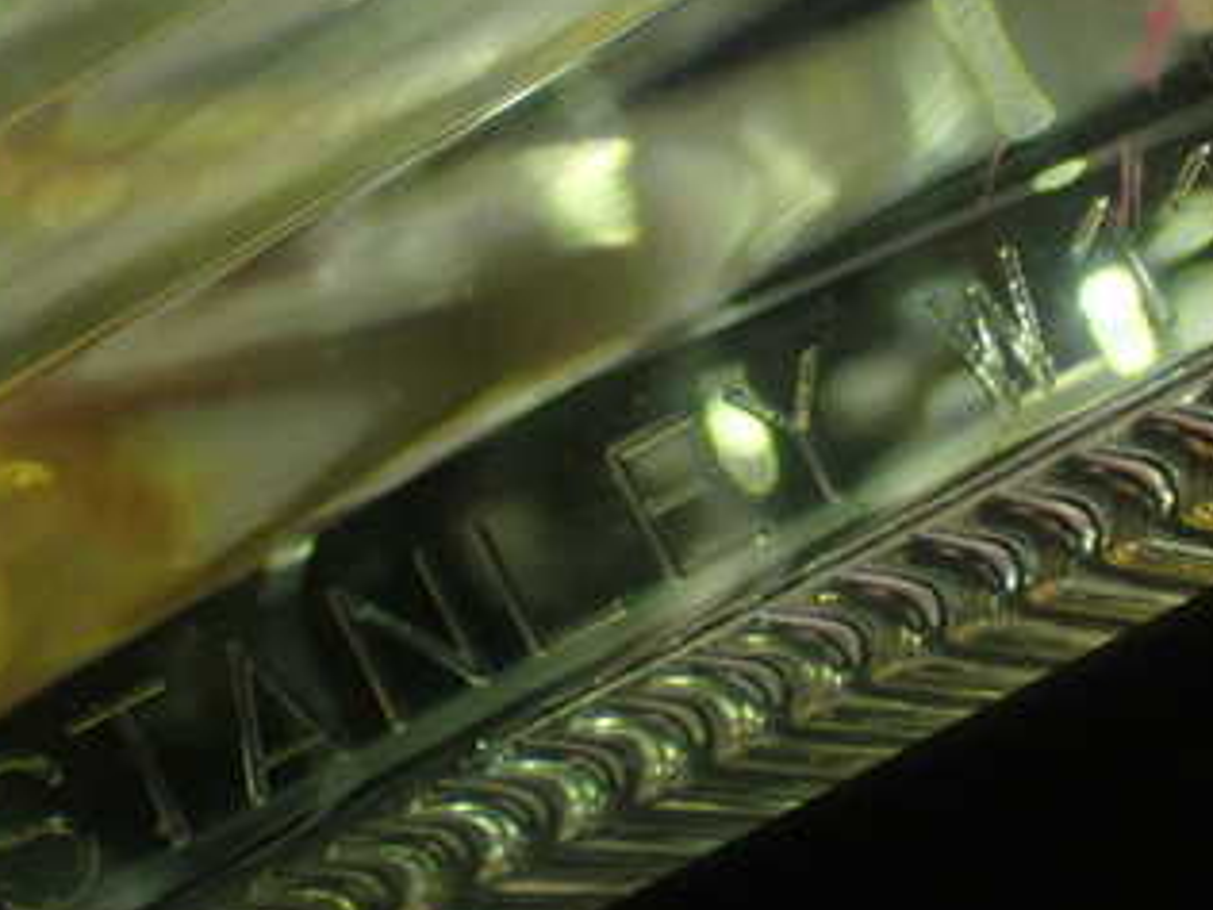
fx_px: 3329
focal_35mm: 95
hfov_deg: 20.6
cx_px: 795
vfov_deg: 15.5
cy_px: 353
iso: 800
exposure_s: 1/20
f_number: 3.2
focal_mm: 9.01
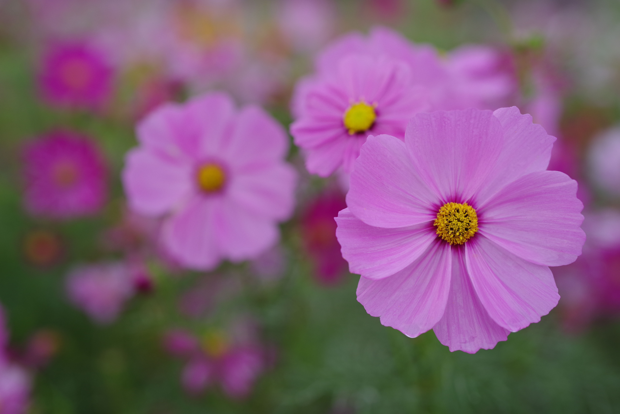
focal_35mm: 50
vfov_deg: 27.0
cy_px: 207
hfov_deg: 39.6
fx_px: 861
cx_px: 310
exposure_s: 1/400
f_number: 2.8
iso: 400
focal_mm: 50
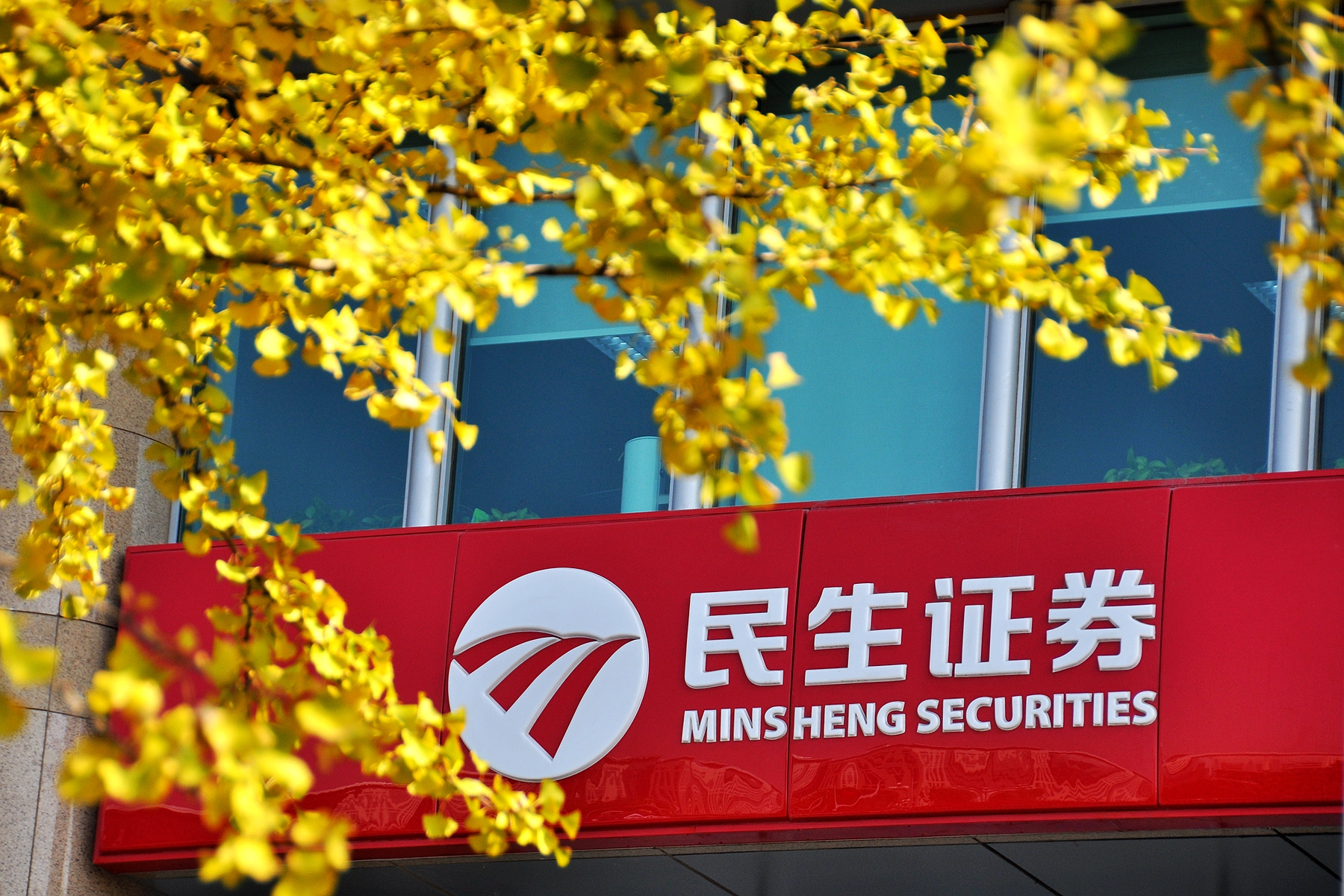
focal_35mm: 158
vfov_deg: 8.7
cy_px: 448
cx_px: 672
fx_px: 5880
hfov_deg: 13.0
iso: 200
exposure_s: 1/640
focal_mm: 105
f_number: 6.3
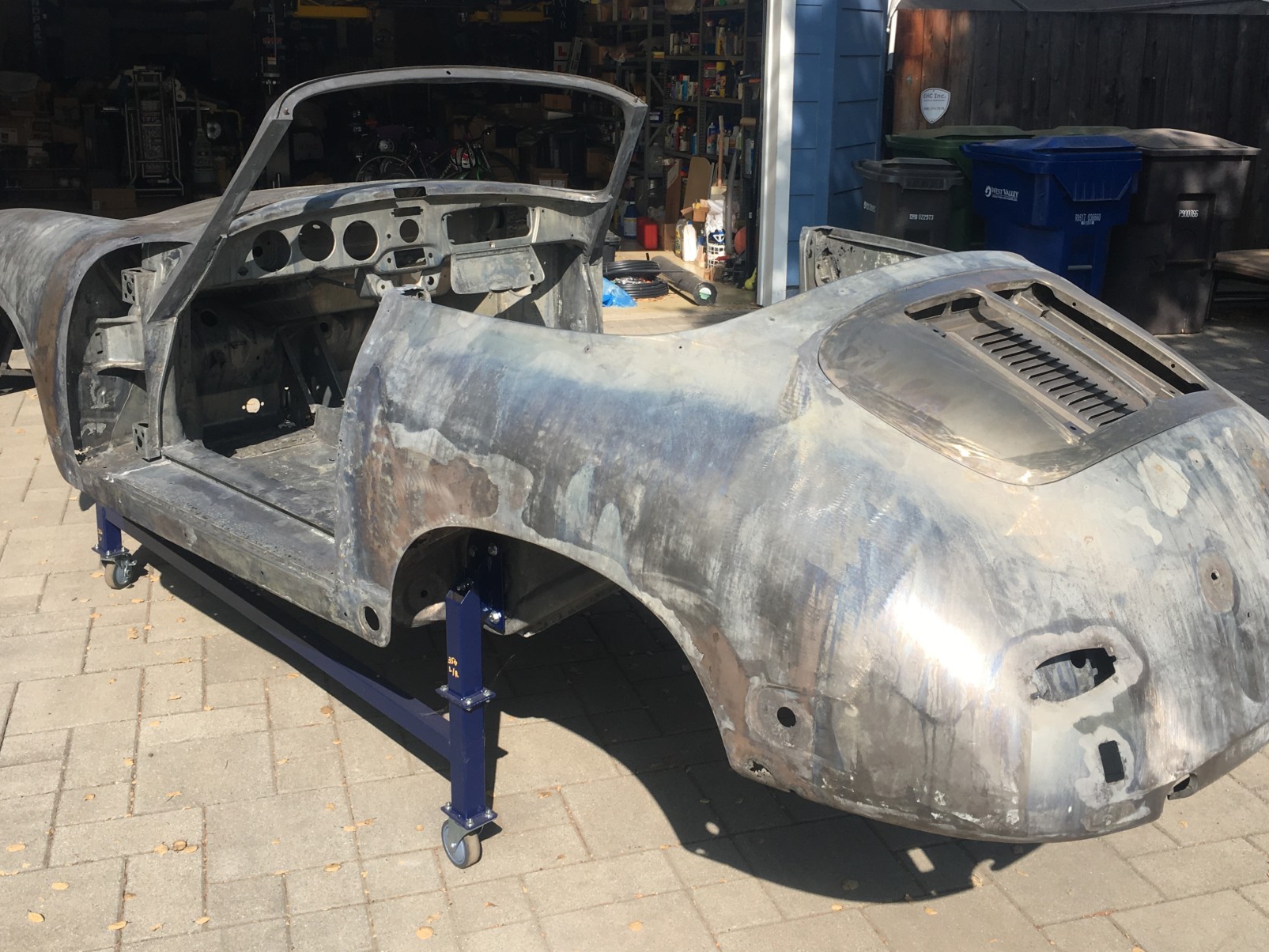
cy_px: 354
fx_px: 1356
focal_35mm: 37
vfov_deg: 38.4
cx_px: 650
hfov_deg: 50.1
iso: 25
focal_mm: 4.15
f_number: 2.2
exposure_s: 1/974
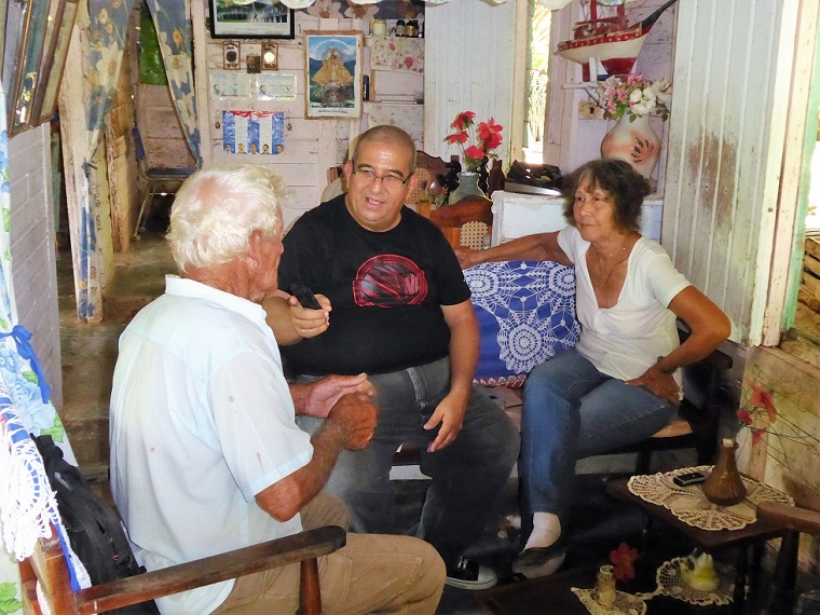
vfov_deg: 36.0
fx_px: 948
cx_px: 410
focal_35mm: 40
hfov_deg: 46.8
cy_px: 308
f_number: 3.8
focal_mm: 7.2
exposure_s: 1/60
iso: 800
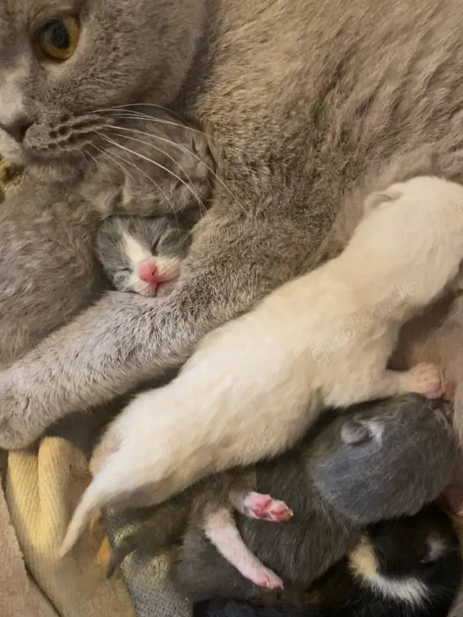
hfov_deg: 44.1
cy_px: 342
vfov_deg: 56.7
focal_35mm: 32
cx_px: 260
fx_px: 571
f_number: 1.8
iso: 800
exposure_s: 1/30
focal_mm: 4.25
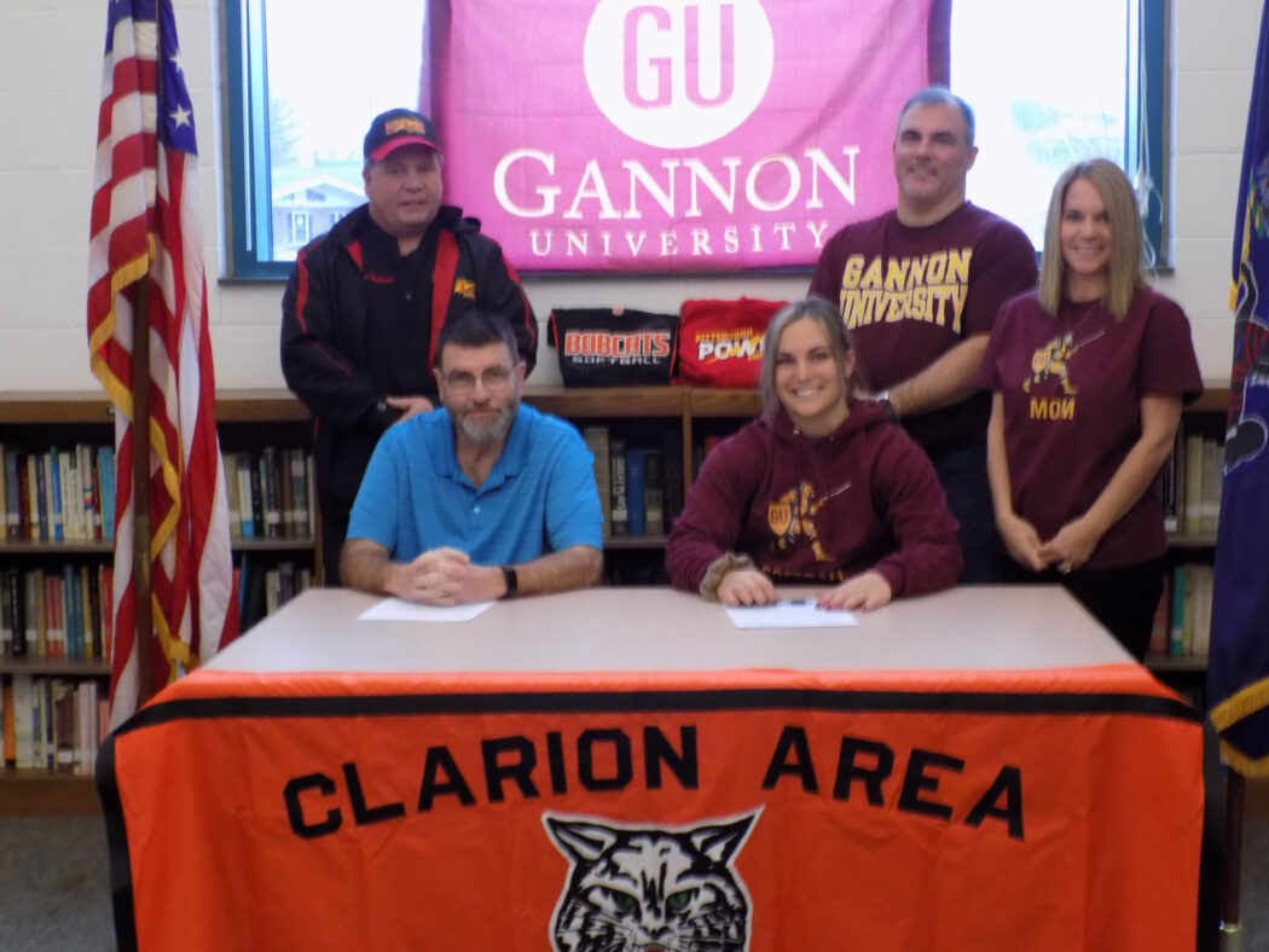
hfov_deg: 36.8
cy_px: 476
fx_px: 1907
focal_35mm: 52
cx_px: 634
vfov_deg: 28.0
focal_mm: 9.3
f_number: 3.9
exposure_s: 1/20
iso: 400
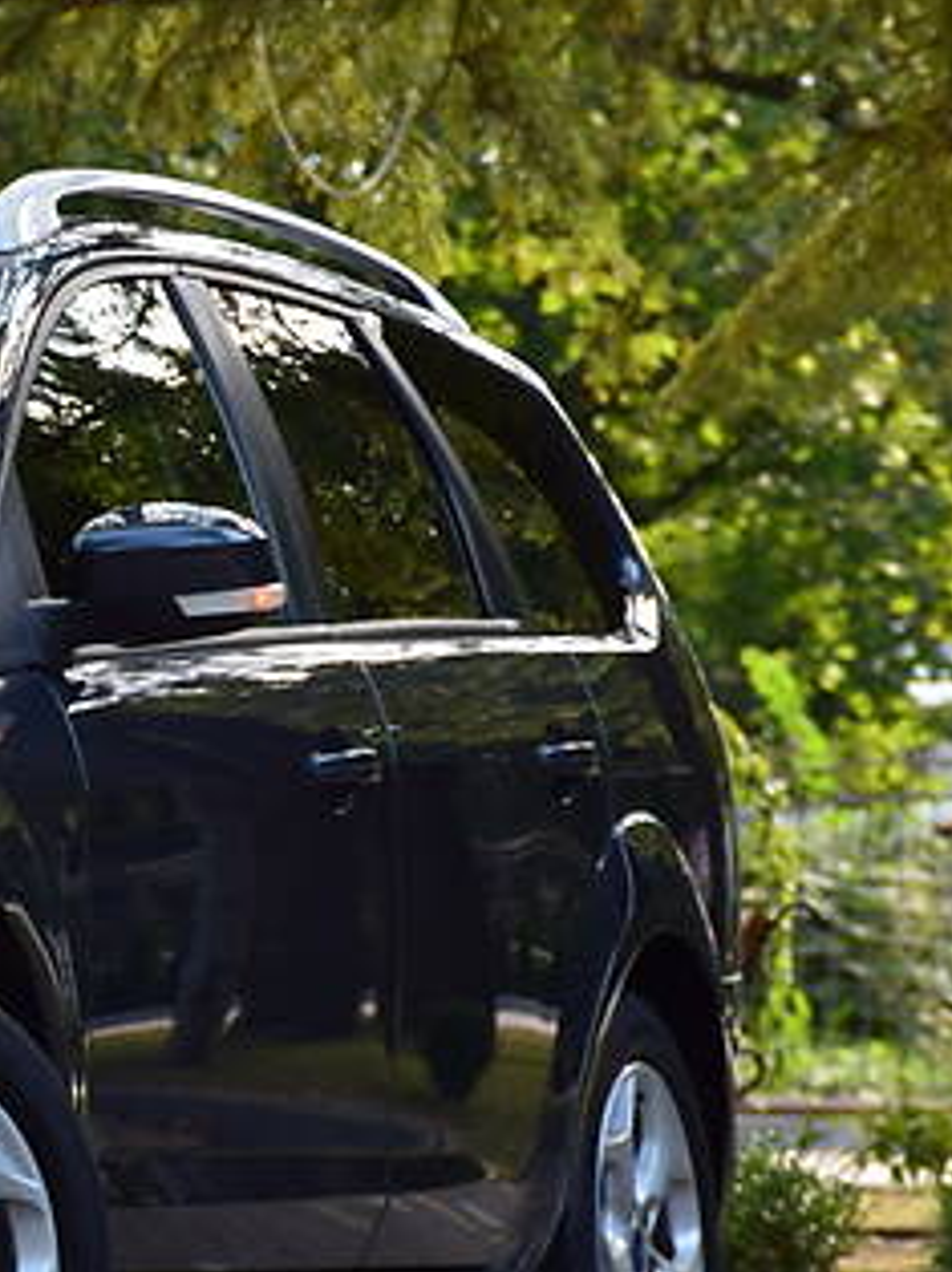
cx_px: -458
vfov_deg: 4.8
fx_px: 15128
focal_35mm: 412
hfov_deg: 3.6
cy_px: 707
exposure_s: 1/100
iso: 400
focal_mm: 112
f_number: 9
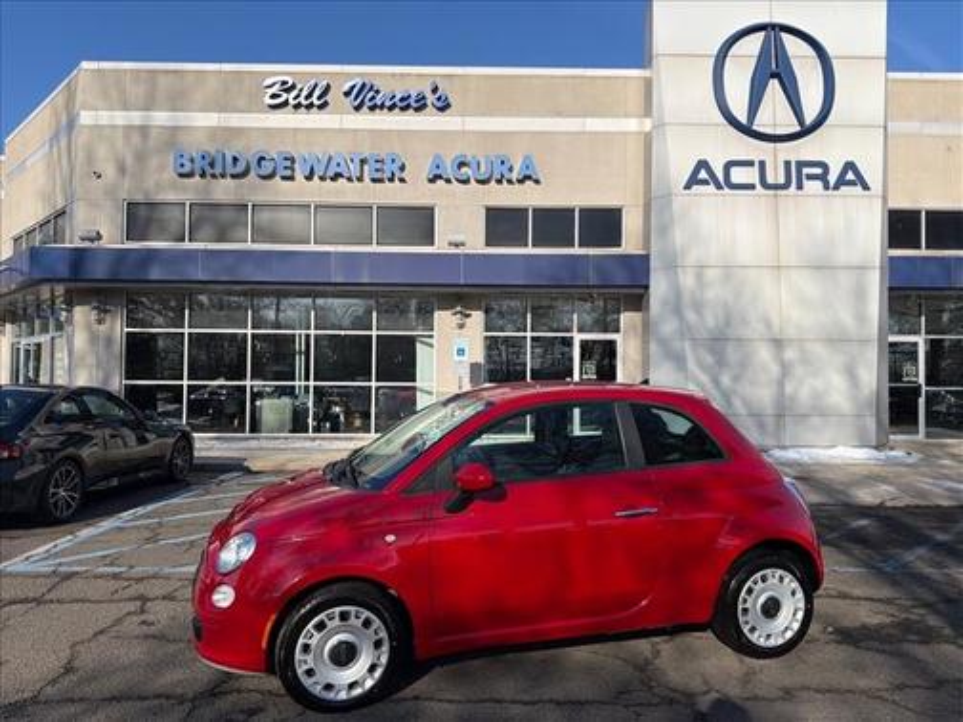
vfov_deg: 56.8
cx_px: 482
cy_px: 361
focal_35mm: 24
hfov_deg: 71.6
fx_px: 668
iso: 80
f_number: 1.78
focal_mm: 6.76
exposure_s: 1/6711
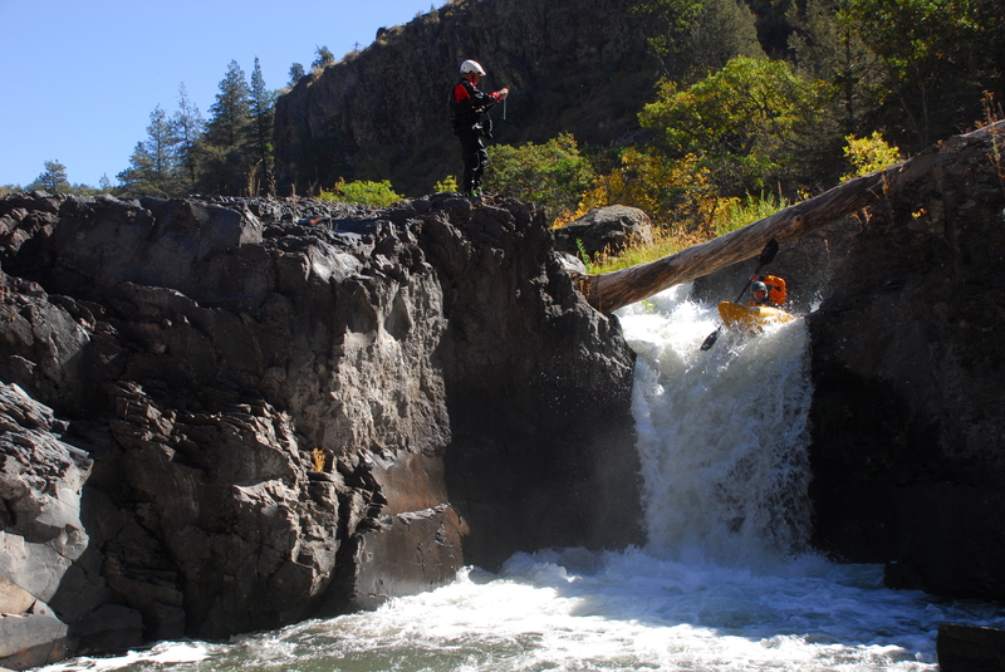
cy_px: 336
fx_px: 1299
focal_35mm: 46
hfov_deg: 42.3
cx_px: 502
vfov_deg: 29.0
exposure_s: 1/320
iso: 250
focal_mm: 31
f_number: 6.3
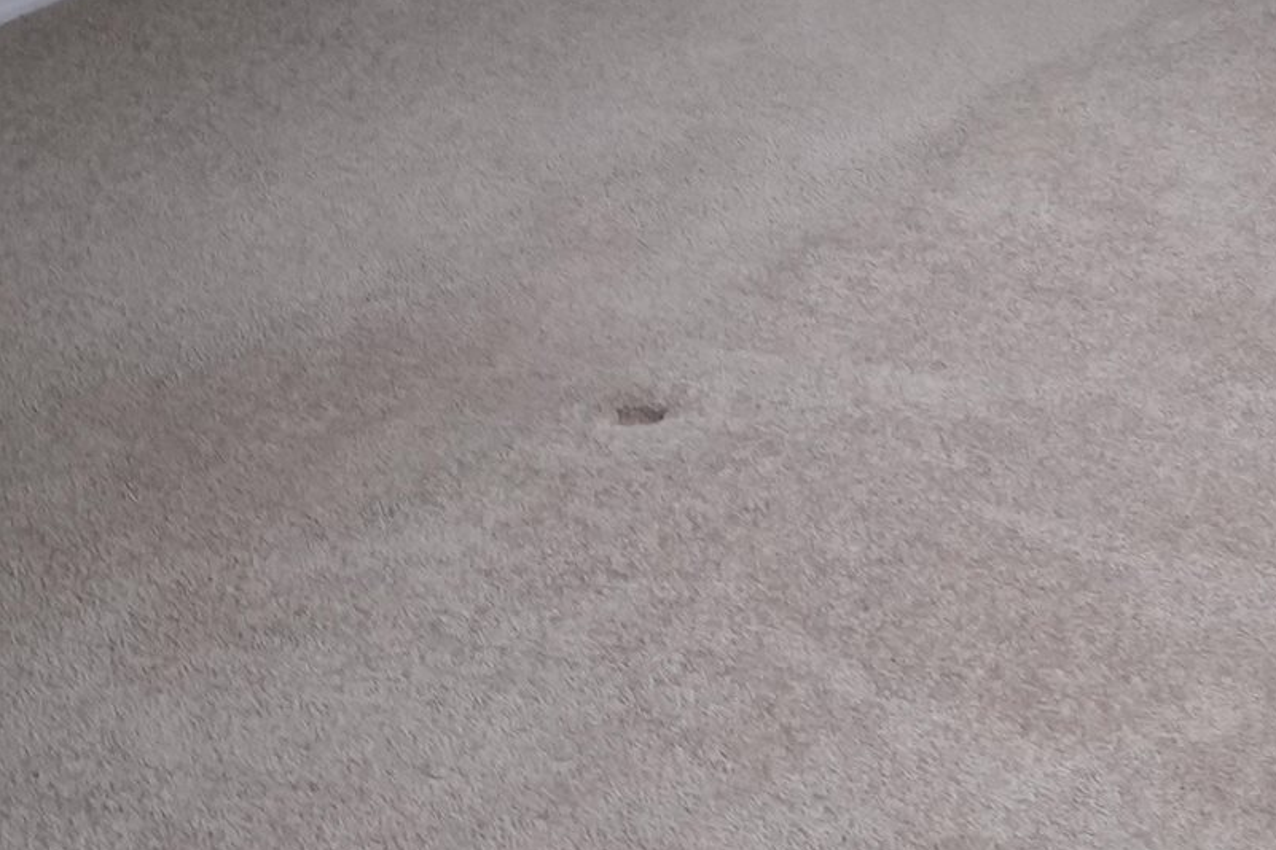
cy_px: -747
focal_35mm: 69
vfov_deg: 16.2
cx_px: 1795
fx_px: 2445
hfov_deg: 24.3
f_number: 11
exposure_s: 1/30
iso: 1000
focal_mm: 12
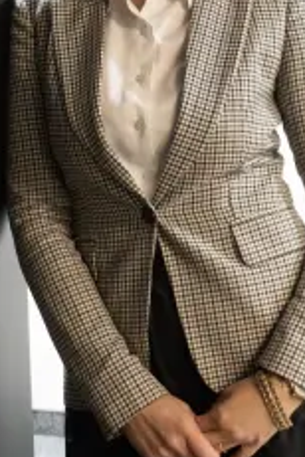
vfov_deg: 18.0
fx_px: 1423
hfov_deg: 12.2
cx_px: 200
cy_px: 67
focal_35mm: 112
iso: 4000
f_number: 4.5
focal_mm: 24
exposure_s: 1/160
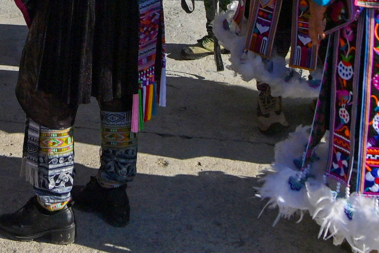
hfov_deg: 21.5
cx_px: 24
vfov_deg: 13.7
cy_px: -164
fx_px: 968
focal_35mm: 92
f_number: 5.6
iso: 125
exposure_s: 1/4000
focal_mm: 26
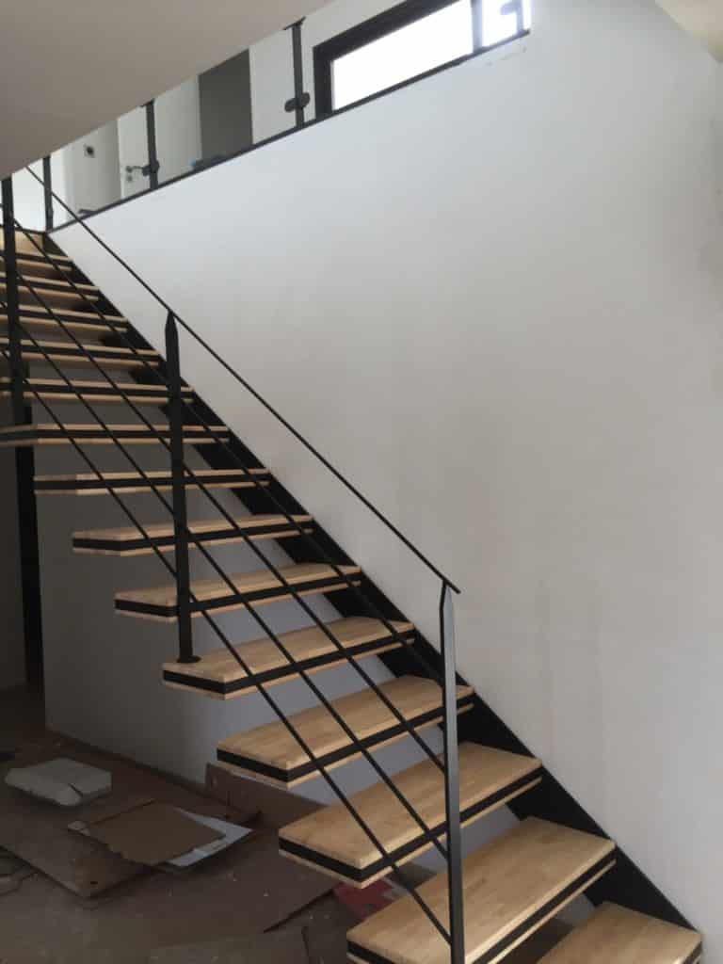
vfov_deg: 61.7
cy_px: 482
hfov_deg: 48.2
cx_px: 362
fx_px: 808
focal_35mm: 29
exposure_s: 1/100
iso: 50
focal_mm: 4.15
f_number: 2.2
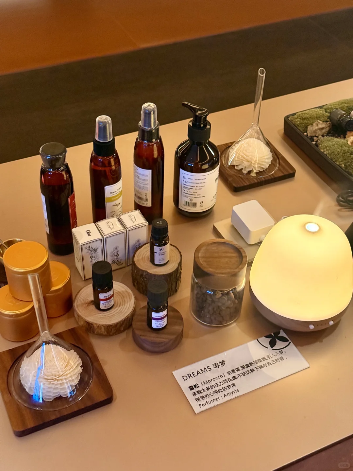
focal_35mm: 48
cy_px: 236
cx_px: 176
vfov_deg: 39.7
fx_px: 653
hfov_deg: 30.3
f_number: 1.78
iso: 500
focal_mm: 6.76
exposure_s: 1/25
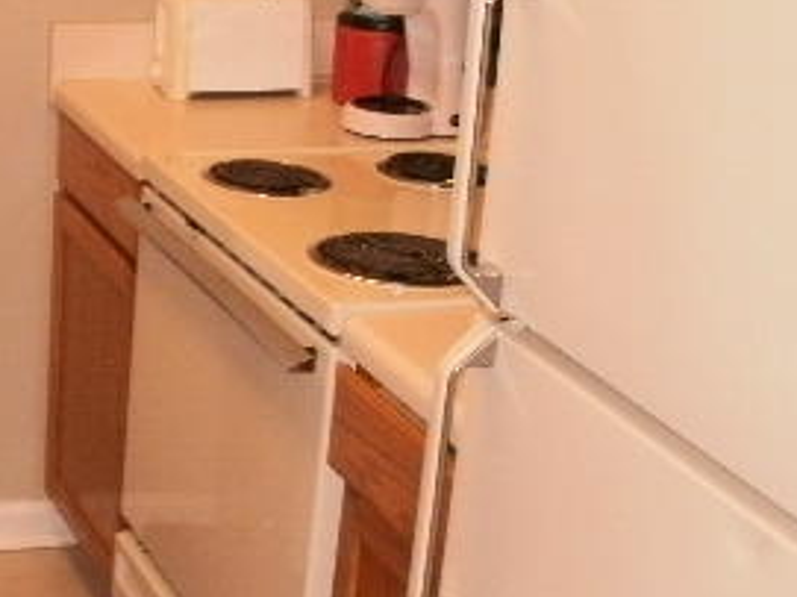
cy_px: 274
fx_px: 1956
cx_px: -26
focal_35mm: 85
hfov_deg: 22.1
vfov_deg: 17.3
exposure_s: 1/30
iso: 160
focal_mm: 6.3
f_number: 3.5
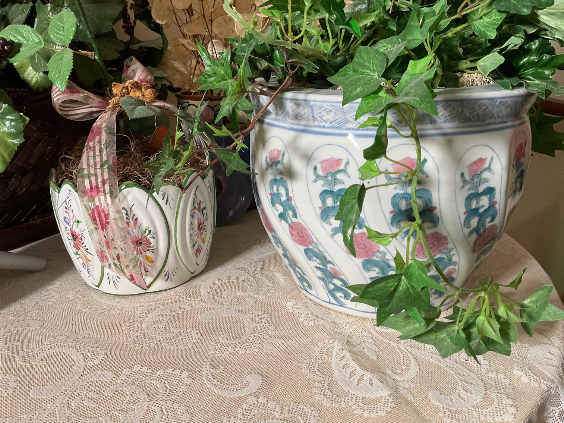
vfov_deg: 48.2
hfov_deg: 61.7
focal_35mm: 29
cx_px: 282
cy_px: 212
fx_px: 473
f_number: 1.8
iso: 64
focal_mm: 3
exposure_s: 1/60
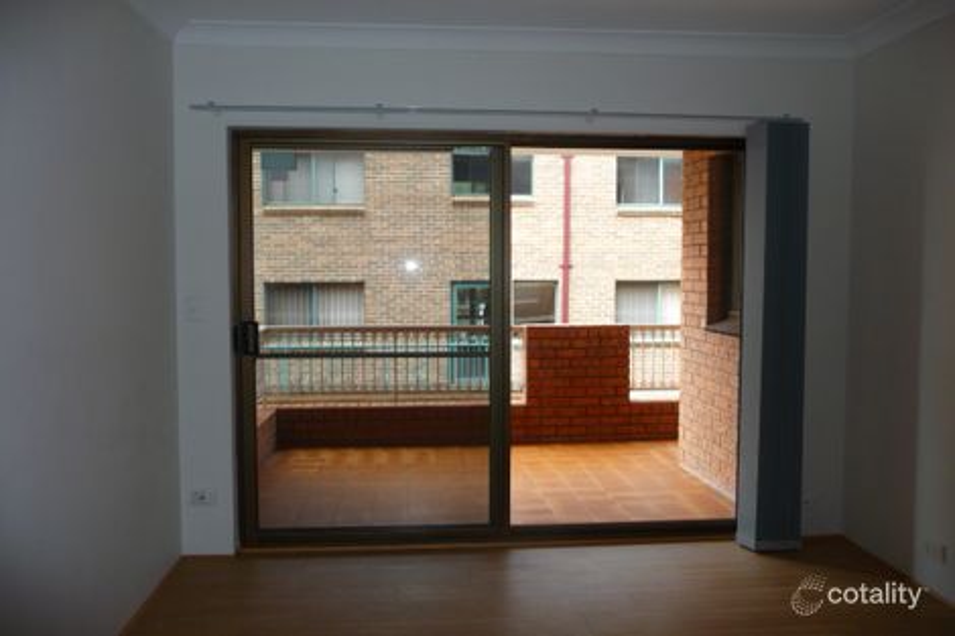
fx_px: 742
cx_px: 478
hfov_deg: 65.5
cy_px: 318
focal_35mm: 28
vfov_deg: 46.4
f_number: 3.3
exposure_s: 1/60
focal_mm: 4.7
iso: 100
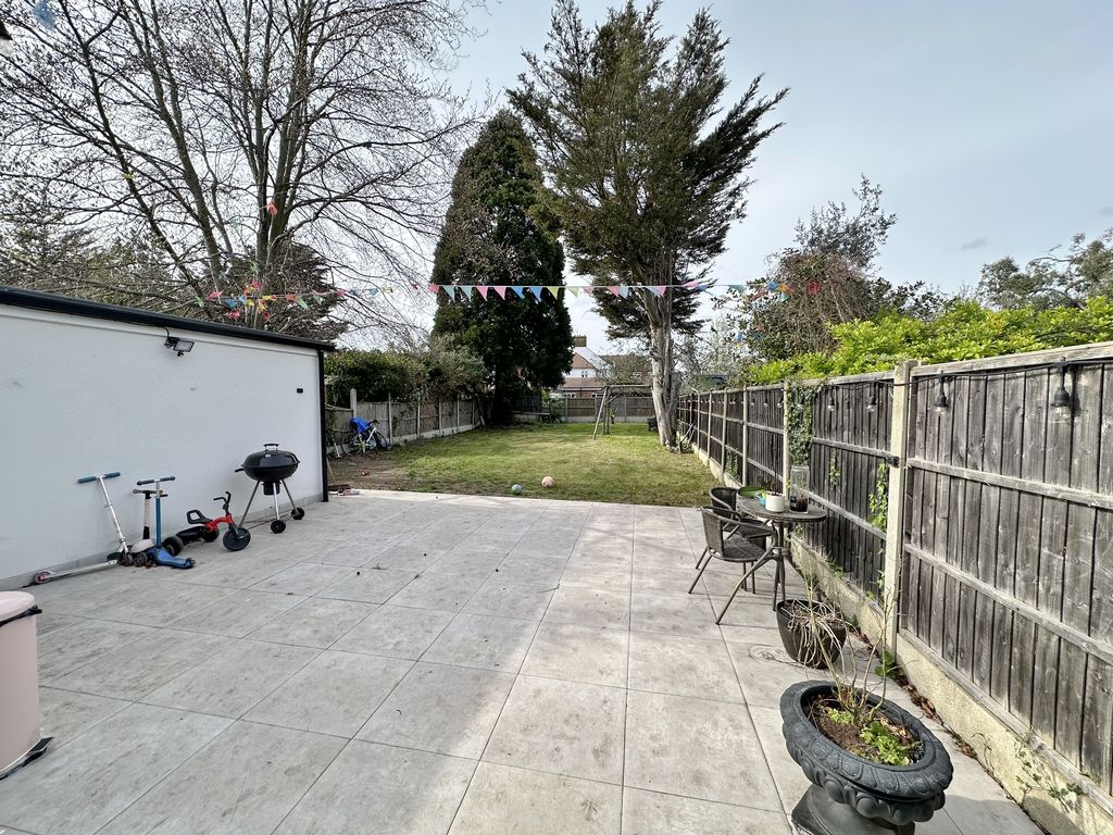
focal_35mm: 14
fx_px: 450
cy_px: 418
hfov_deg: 102.1
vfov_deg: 85.7
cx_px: 556
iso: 40
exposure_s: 1/716
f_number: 2.2
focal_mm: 2.22
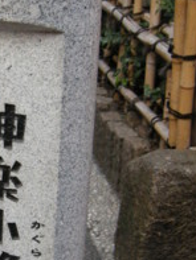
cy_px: 183
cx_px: -19
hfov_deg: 17.8
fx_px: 603
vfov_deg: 24.2
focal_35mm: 80
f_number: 4.3
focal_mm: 7.5
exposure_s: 1/64.3
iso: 220
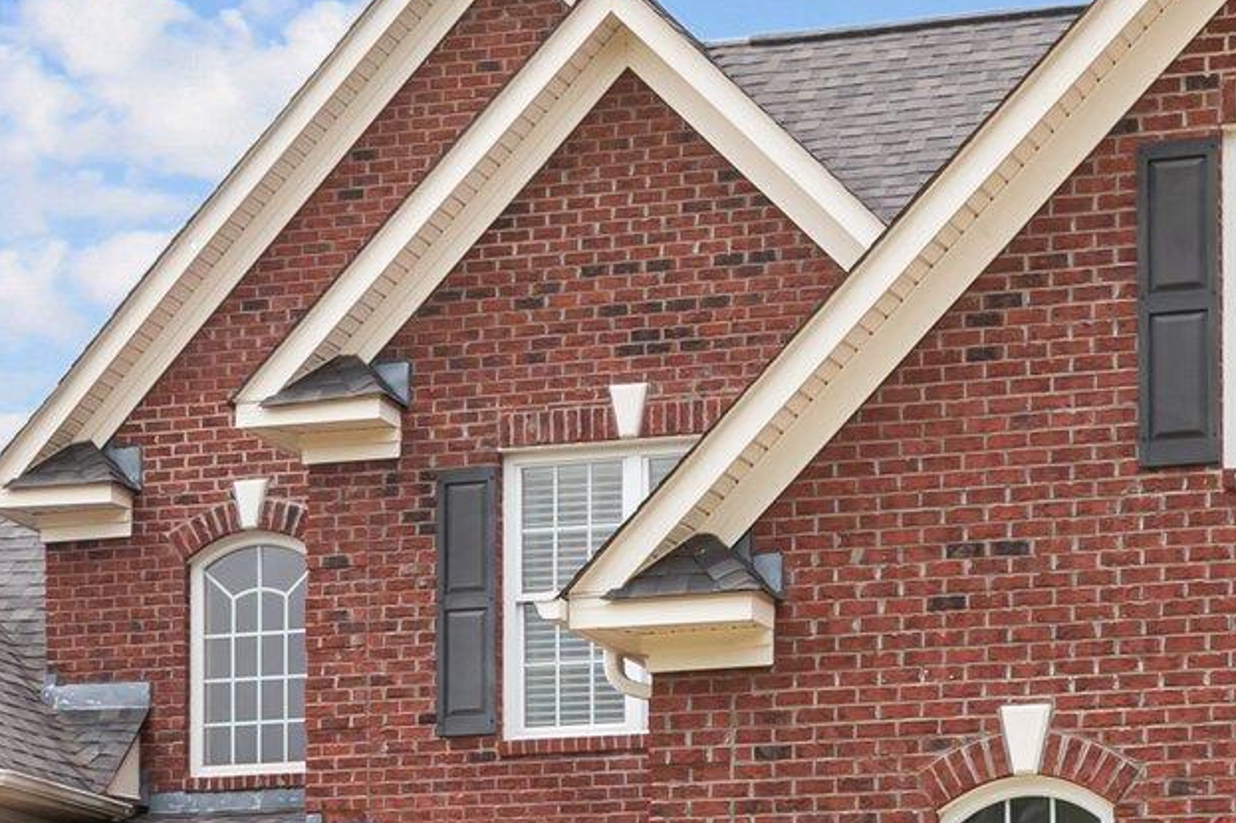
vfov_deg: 11.9
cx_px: 788
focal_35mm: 115
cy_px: 595
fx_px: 3947
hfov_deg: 17.8
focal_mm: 35
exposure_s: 1/400
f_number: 10
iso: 400
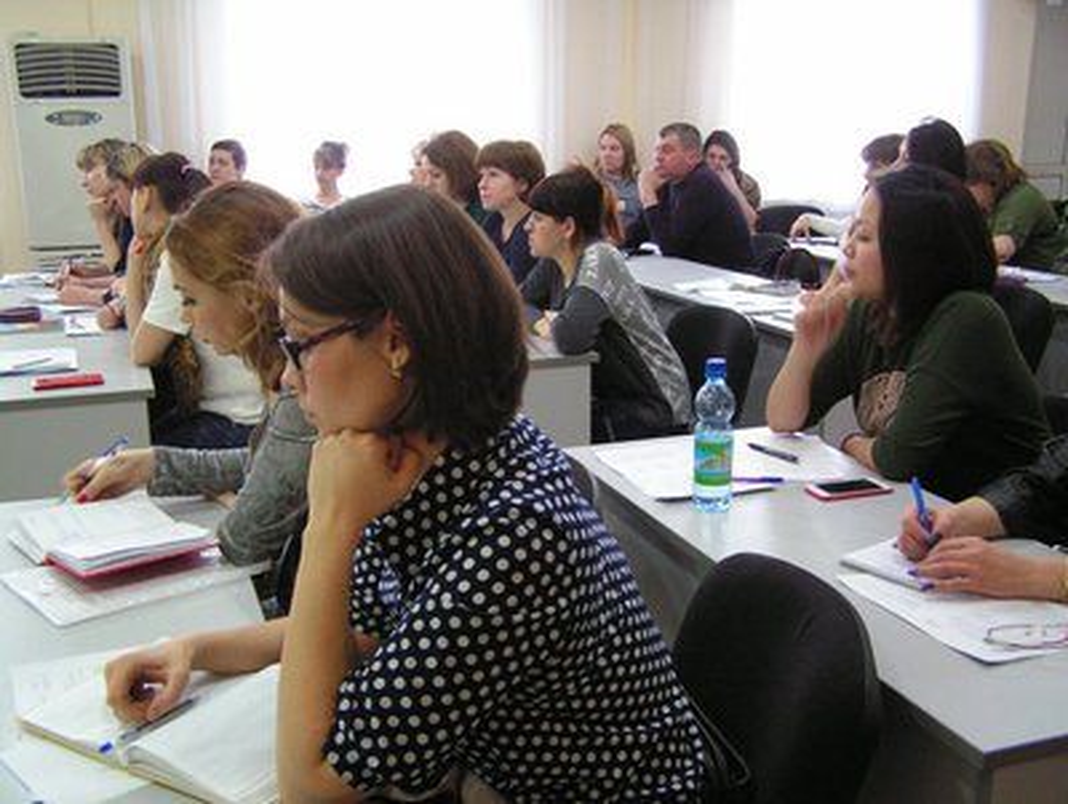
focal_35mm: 38
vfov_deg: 37.8
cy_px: 402
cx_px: 534
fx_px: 1174
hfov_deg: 48.9
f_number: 2.8
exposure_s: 1/15
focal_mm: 6.3
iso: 200
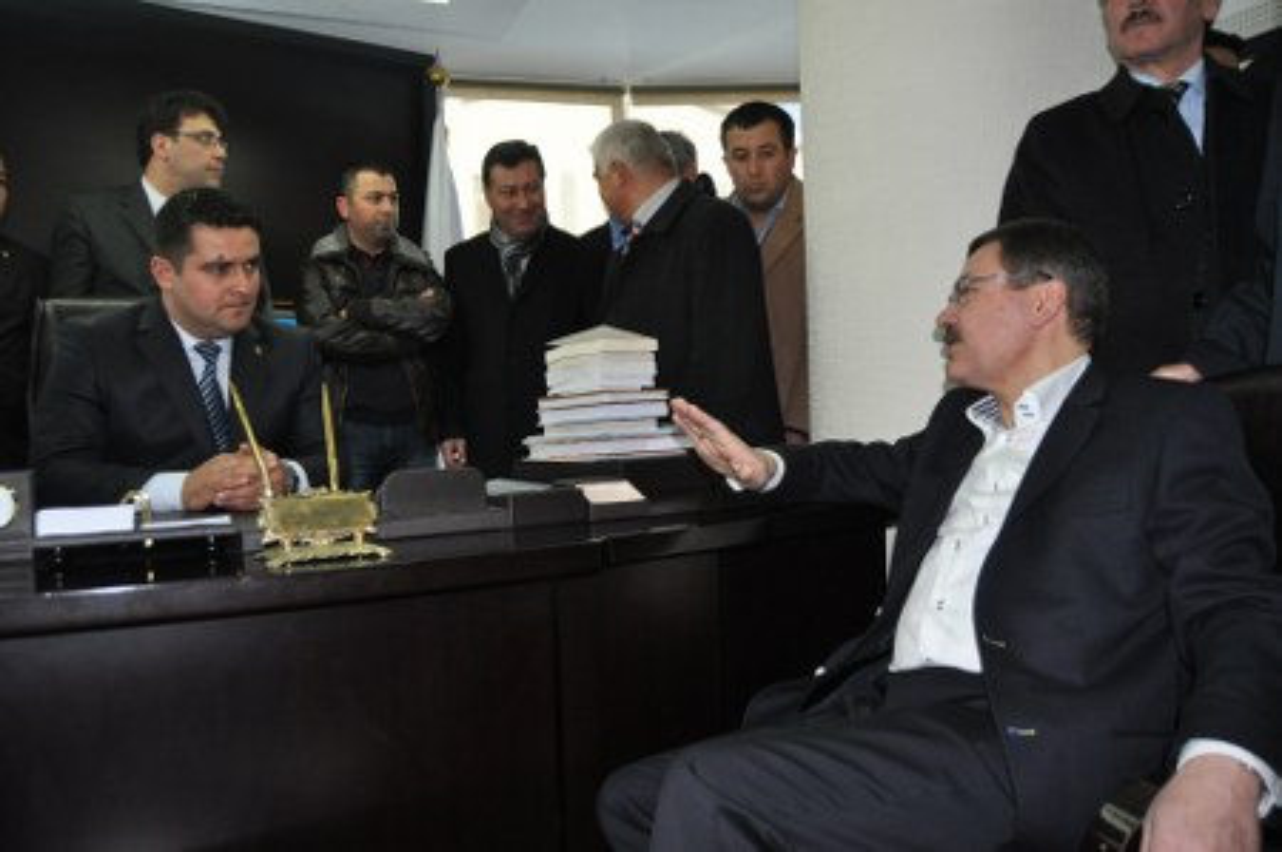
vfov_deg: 47.8
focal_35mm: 27
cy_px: 426
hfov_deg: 67.4
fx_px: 960
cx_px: 641
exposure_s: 1/60
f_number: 3.5
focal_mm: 18
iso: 800
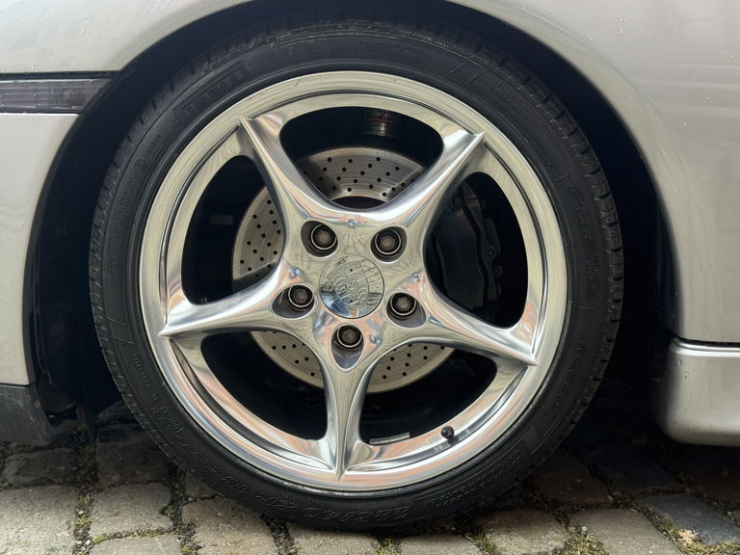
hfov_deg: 39.7
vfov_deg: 30.3
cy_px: 278
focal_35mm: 48
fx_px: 1026
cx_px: 370
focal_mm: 6.76
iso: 125
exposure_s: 1/243
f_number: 1.78
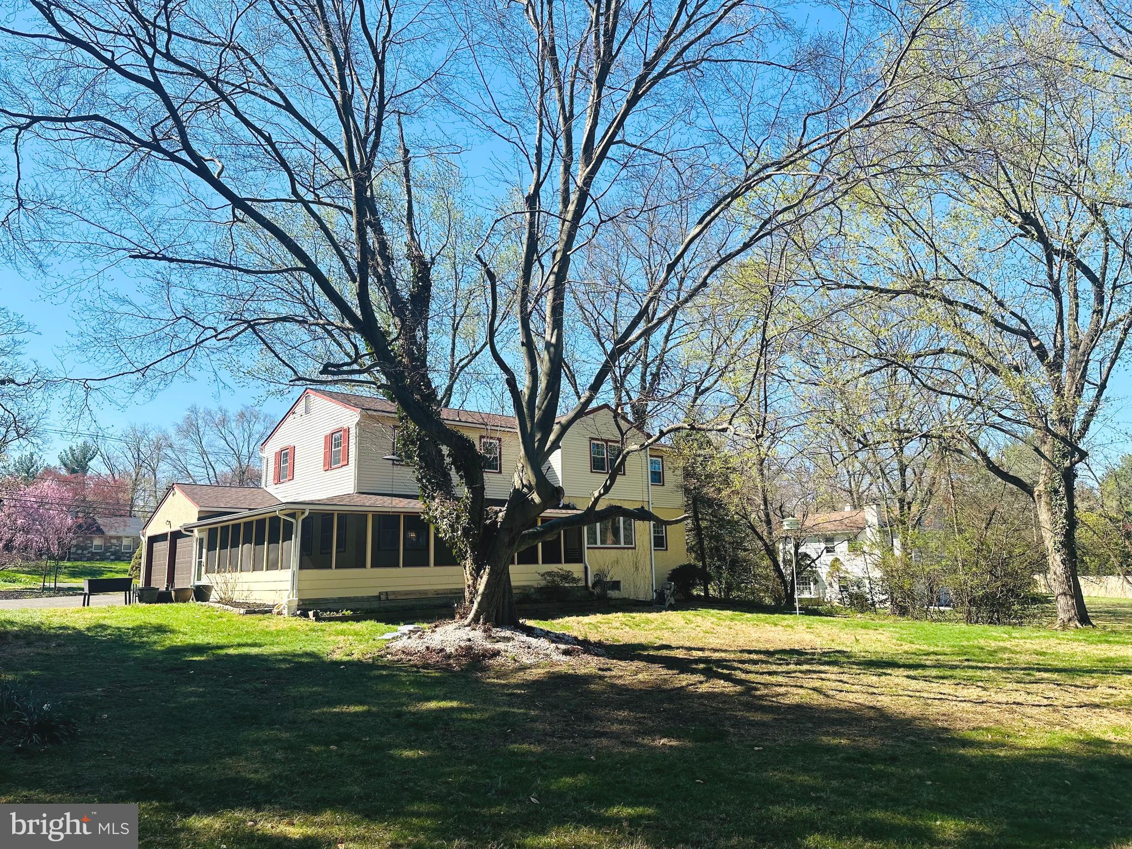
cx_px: 566
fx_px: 785
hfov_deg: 71.6
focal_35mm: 24
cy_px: 424
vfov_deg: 56.8
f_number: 1.78
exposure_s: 1/2252
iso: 80
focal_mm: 6.86
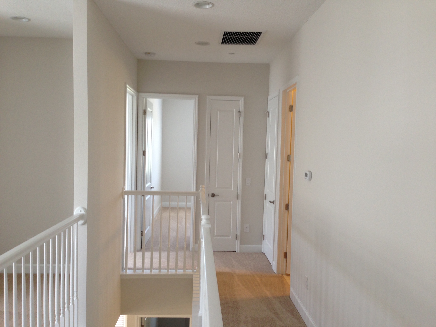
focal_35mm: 33
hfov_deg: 55.4
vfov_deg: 42.9
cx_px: 218
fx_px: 416
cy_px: 164
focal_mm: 4.12
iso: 50
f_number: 2.4
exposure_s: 1/24
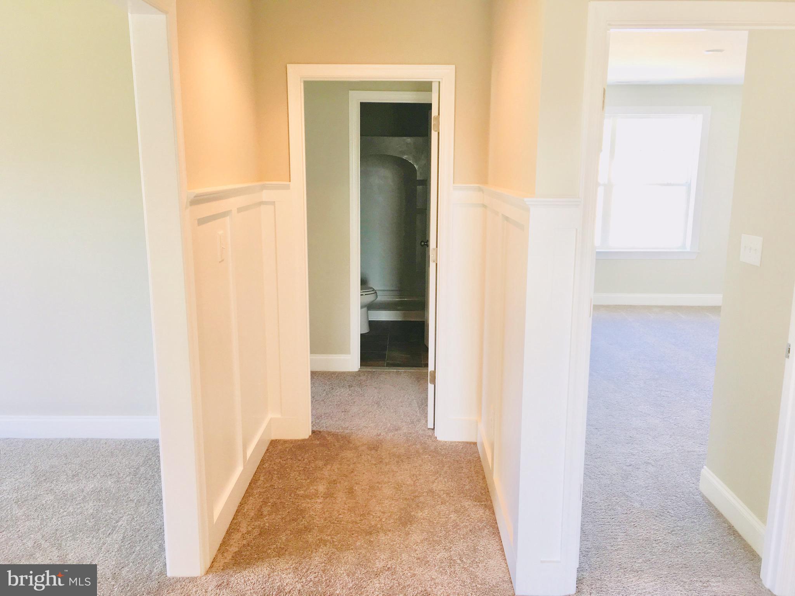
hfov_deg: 61.7
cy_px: 298
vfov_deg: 48.2
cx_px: 398
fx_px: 666
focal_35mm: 29
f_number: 2.2
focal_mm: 4.15
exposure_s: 1/30
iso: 40
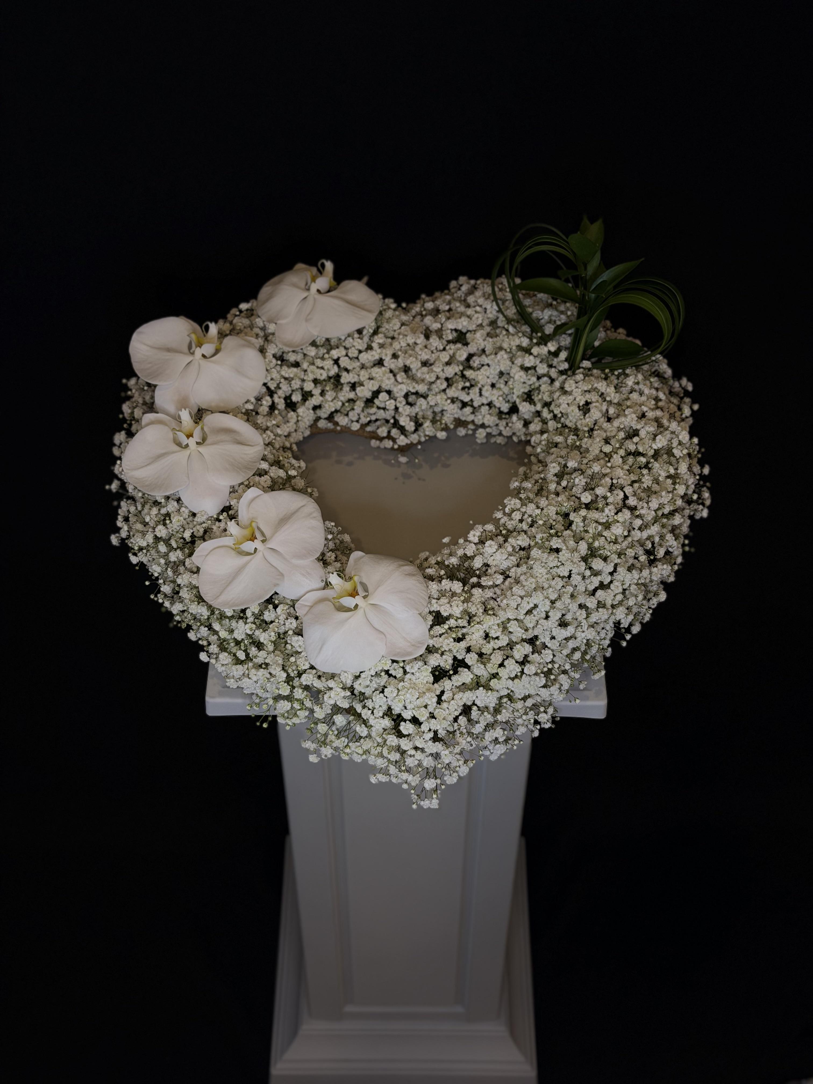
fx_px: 1503
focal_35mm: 48
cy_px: 542
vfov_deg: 39.7
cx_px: 406
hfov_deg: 30.3
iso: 80
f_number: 1.78
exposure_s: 1/120
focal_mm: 6.76
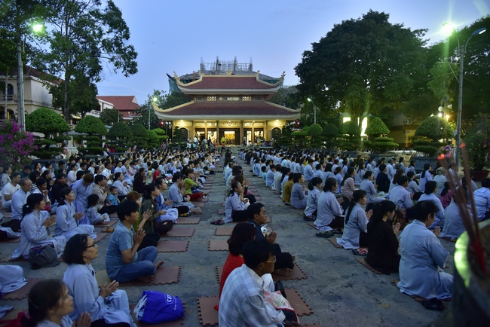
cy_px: 164
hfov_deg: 73.7
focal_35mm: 24
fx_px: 327
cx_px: 245
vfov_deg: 53.2
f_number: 4
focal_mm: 24
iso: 1000
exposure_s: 1/15
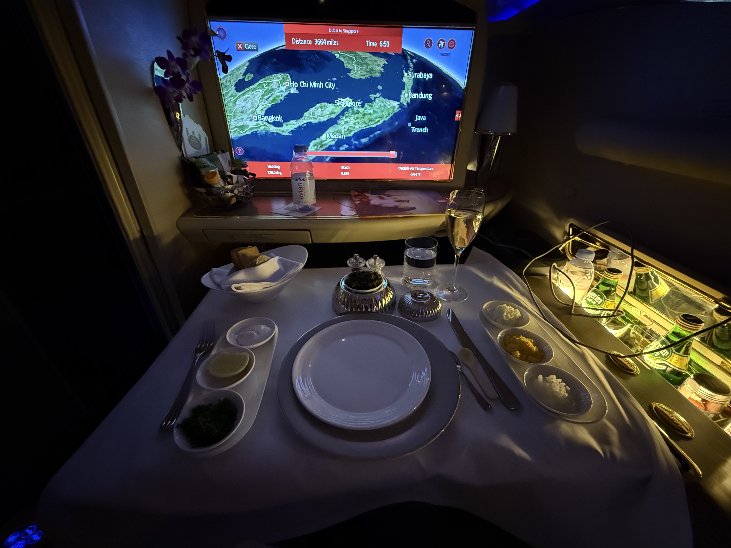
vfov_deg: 85.7
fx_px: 296
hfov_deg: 102.1
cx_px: 366
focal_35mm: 14
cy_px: 274
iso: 1600
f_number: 2.2
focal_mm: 2.22
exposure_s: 1/29
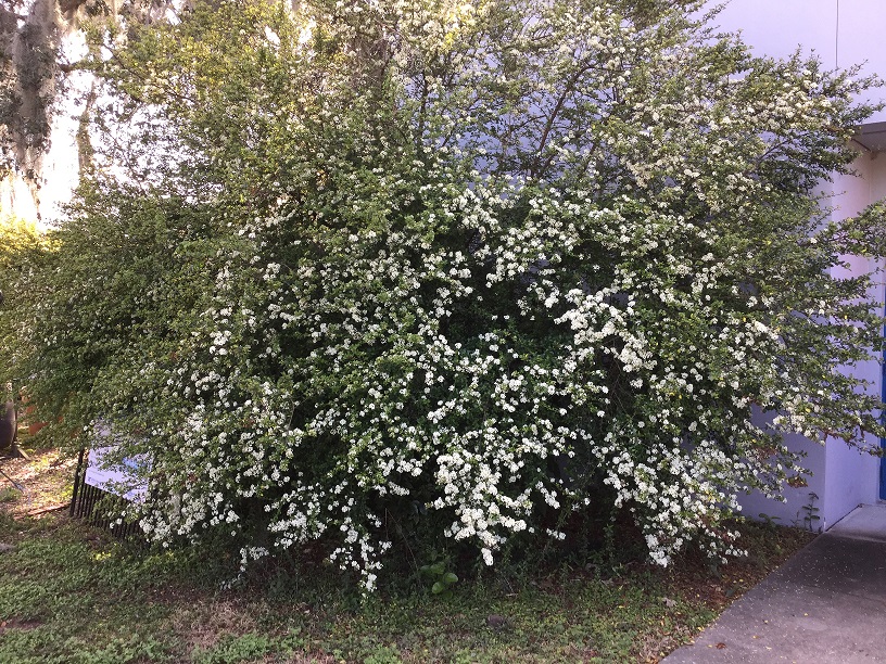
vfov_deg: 45.4
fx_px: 793
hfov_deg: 58.4
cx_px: 443
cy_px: 332
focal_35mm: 31
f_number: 2.4
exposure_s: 1/120
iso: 32
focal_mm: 3.3
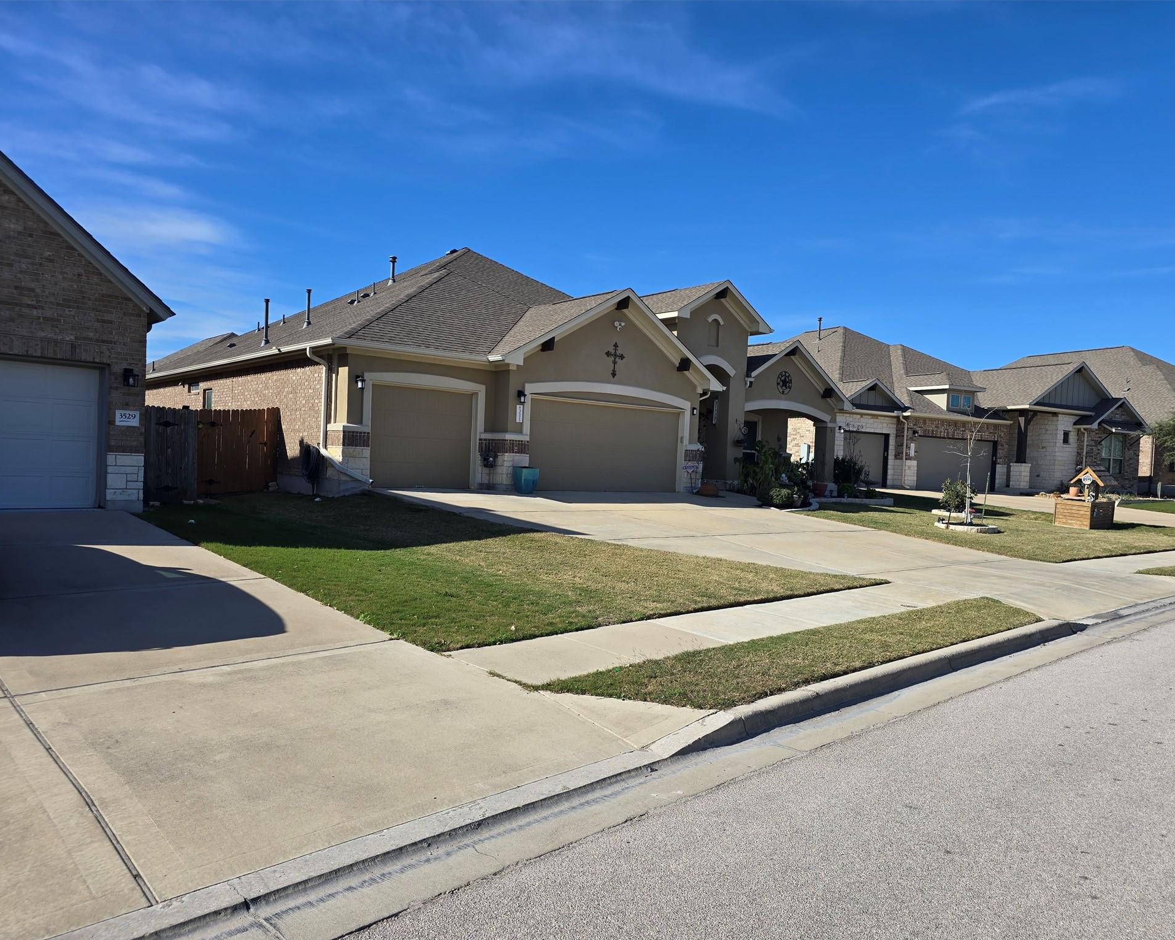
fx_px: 835
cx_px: 610
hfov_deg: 70.3
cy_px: 470
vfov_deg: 58.8
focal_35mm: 24
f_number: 1.7
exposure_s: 1/989
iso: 12
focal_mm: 6.3
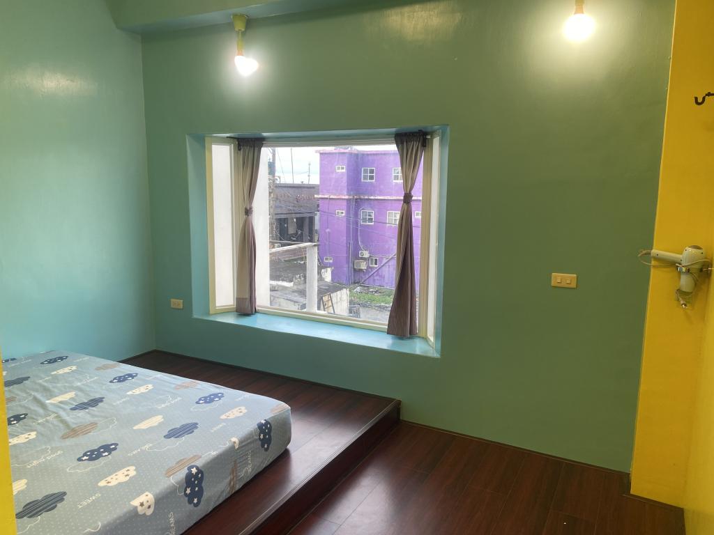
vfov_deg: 53.1
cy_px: 268
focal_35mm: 26
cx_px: 357
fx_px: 536
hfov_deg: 67.3
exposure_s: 1/120
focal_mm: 4.25
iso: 64
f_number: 1.8
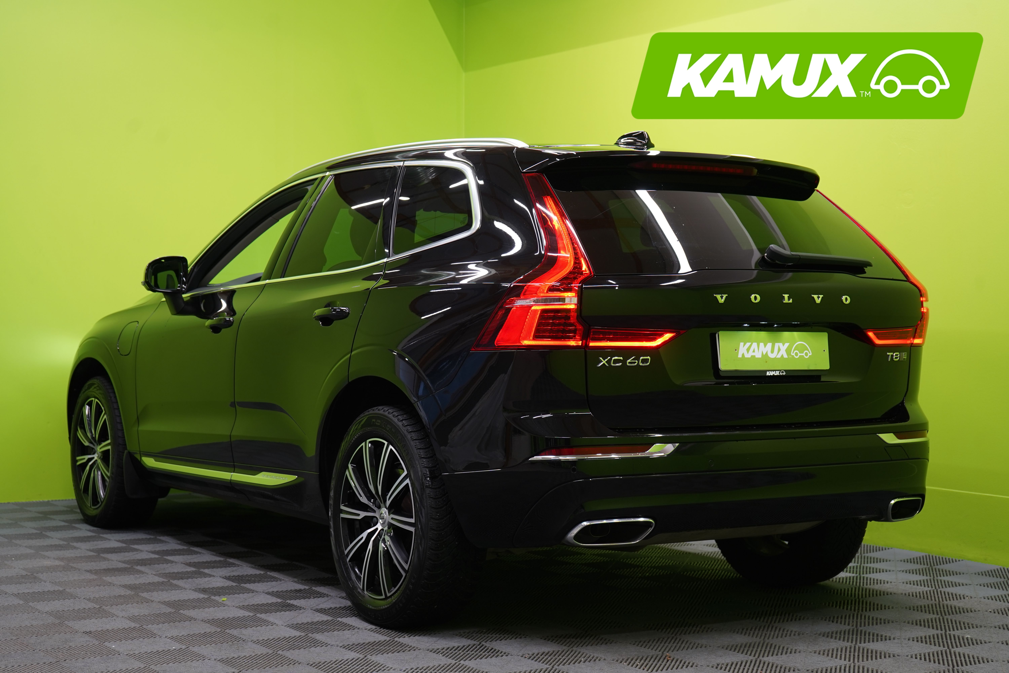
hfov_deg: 35.6
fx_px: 1569
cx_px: 504
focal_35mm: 56
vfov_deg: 24.2
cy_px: 336
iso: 400
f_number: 5.6
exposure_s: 1/25
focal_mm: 56
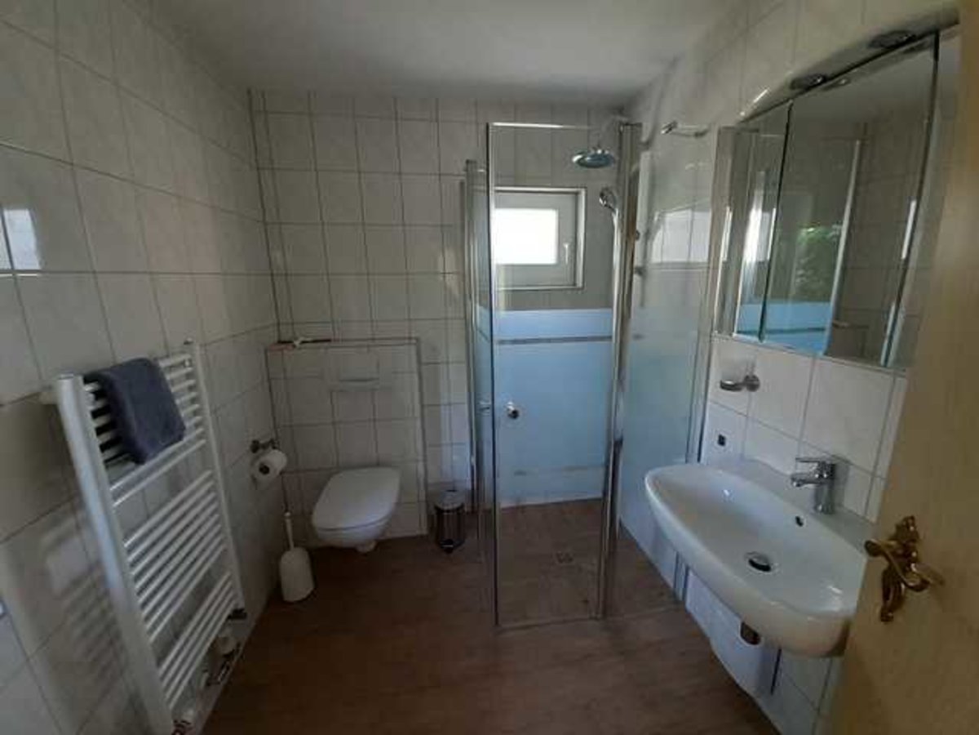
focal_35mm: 13
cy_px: 368
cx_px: 490
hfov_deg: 106.2
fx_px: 368
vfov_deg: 89.9
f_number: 2.2
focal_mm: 1.13
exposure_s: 1/50
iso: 160
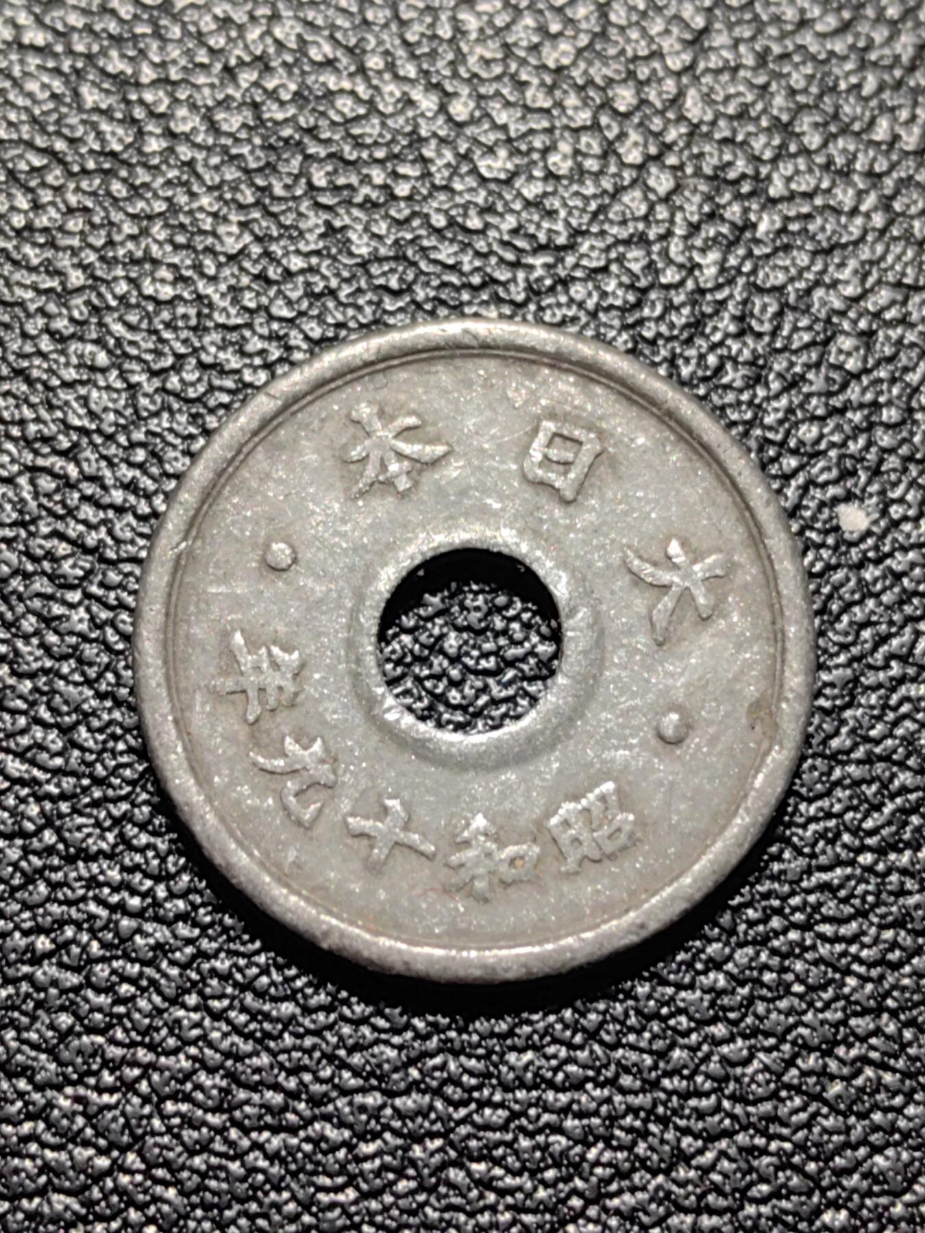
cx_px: 462
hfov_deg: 18.4
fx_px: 2850
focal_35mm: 80
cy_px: 616
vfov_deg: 24.4
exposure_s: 1/100
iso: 100
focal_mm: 5.75
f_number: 2
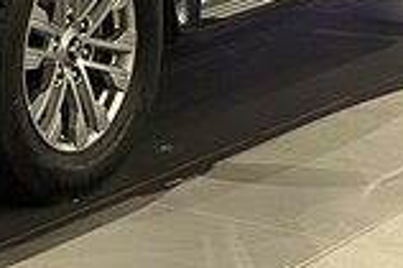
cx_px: -5
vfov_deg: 7.8
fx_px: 1935
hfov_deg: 11.8
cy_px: -140
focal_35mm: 173
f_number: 1.78
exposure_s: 1/33
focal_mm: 6.76
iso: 200
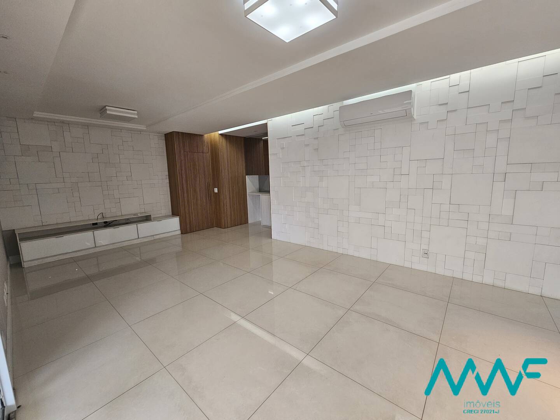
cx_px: 280
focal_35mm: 13
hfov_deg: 106.2
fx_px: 210
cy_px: 210
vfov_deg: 89.9
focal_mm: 2.2
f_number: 2.2
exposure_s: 1/60
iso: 100
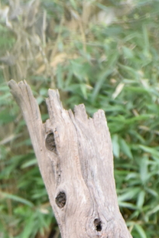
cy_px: 393
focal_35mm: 863
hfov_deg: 1.6
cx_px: -76
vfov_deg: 2.4
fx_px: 5704
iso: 2000
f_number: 5.3
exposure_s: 1/500
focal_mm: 210
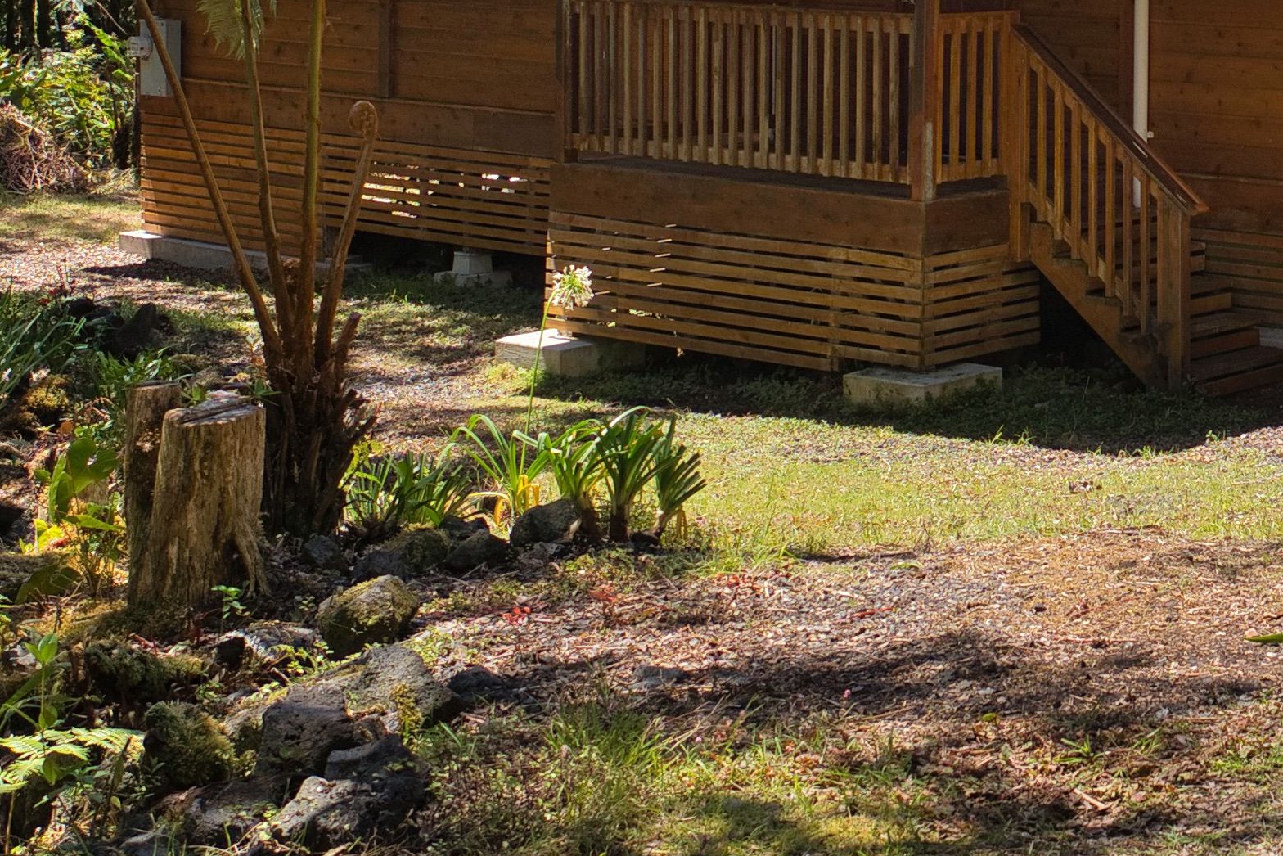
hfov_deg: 25.5
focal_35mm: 71
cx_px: 1552
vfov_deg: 18.3
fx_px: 2531
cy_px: -135
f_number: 4
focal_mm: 14
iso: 50
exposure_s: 1/500
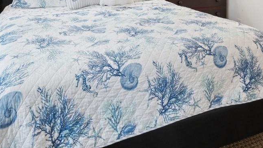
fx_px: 251
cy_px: -45
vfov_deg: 27.4
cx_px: 118
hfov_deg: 55.2
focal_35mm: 36
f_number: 8
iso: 800
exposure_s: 1/100
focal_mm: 14
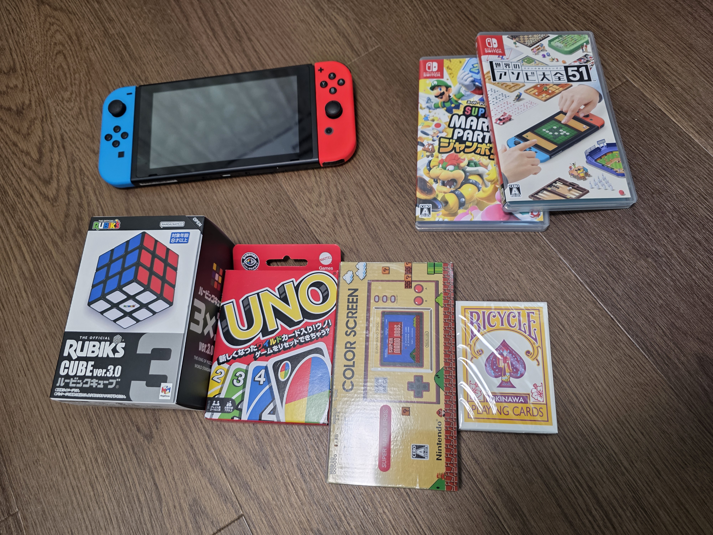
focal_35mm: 23
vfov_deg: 58.9
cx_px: 356
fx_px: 474
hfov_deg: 73.9
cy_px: 268
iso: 160
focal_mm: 6.3
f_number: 1.7
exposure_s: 1/180
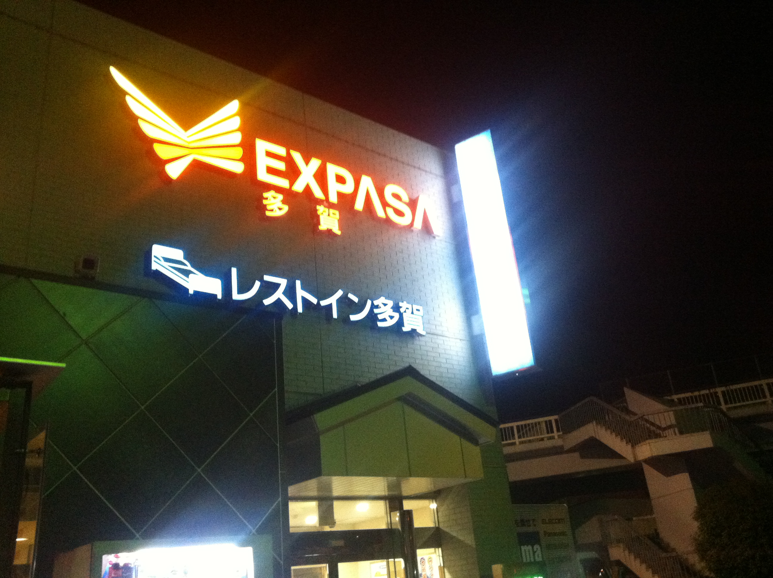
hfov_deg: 52.7
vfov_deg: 40.6
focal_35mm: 35
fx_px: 780
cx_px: 386
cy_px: 289
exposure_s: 1/15
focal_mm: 3.85
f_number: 2.8
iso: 500
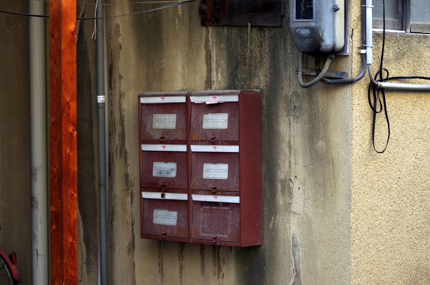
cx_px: 215
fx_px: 1251
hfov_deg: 19.5
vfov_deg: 13.0
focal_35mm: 105
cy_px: 142
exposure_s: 1/125
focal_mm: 70
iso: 200
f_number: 6.3
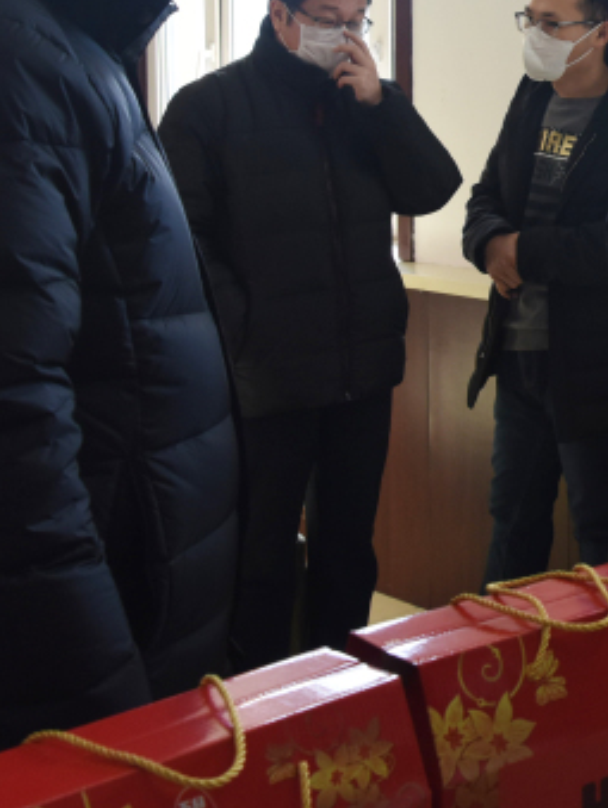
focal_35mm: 68
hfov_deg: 19.6
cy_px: 123
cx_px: 827
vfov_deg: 27.7
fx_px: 1589
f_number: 6.3
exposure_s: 1/160
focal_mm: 24
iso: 1000
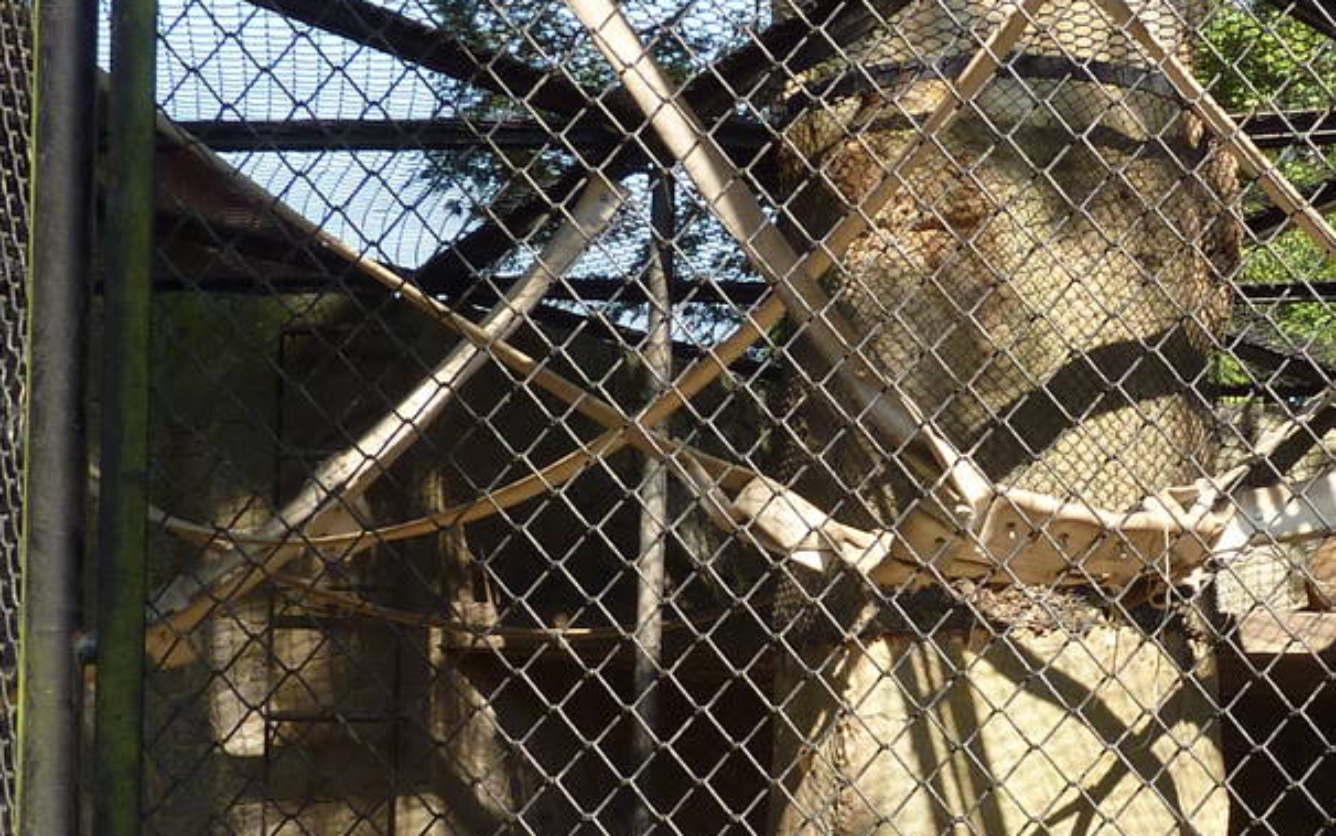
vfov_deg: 18.4
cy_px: 726
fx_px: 2549
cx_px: 1091
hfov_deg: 28.7
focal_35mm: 70
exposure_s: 1/160
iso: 80
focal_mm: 4.1
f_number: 4
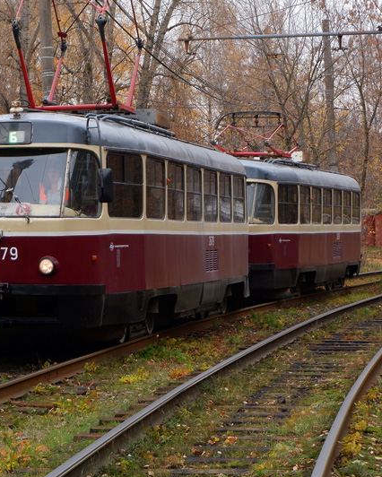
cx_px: 69
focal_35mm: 119
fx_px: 1681
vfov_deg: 16.0
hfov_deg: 12.9
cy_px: 87
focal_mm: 33.3
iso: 320
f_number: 4.9
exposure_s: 1/400
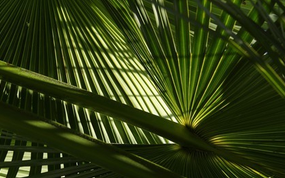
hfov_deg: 28.6
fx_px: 559
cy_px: 83
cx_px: 142
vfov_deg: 18.1
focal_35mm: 72
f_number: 9
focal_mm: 70
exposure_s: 1/160
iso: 200
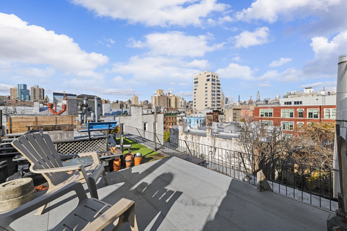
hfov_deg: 104.2
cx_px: 174
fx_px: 135
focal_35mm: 14
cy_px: 116
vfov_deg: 81.2
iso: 320
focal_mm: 14
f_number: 8
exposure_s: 1/800
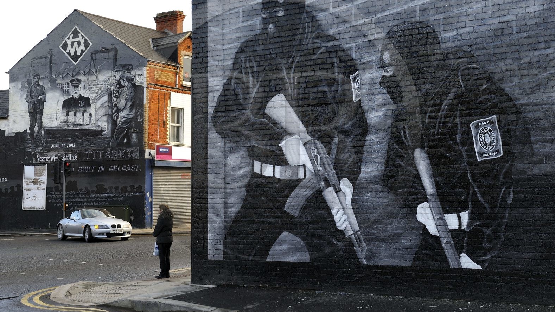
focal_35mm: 51
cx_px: 276
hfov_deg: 40.6
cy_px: 132
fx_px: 750
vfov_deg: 23.5
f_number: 9
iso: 800
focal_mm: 48
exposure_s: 1/160
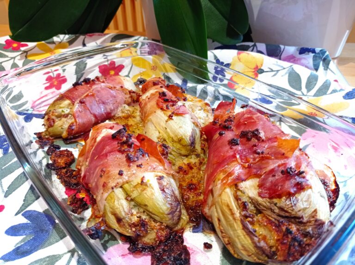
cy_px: 132
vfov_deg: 49.6
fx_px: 287
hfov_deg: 63.5
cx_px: 178
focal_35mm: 28
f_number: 1.79
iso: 175
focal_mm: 4.74
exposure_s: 1/33.3
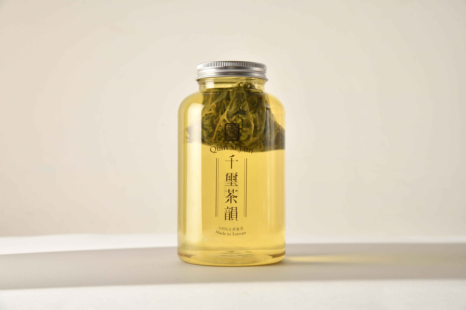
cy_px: 155
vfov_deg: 19.5
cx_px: 233
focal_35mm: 70
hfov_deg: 28.8
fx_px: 906
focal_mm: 70
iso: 1600
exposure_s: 1/125
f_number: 9
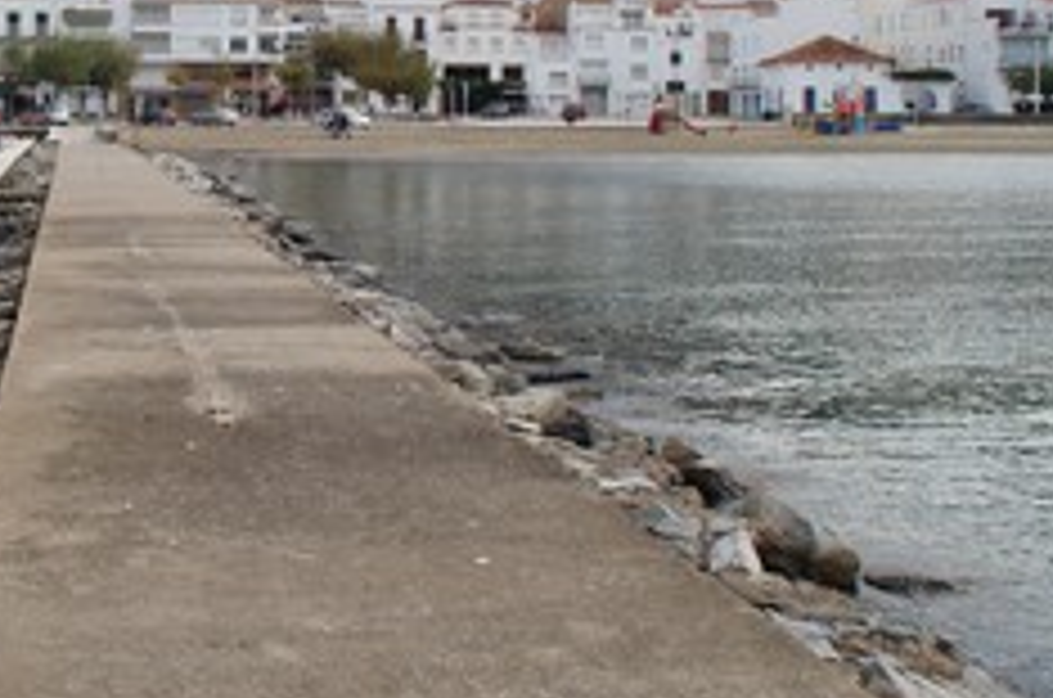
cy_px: 43
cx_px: 99
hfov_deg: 35.3
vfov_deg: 24.5
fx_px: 1547
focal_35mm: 53
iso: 100
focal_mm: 18
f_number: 11
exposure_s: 1/100
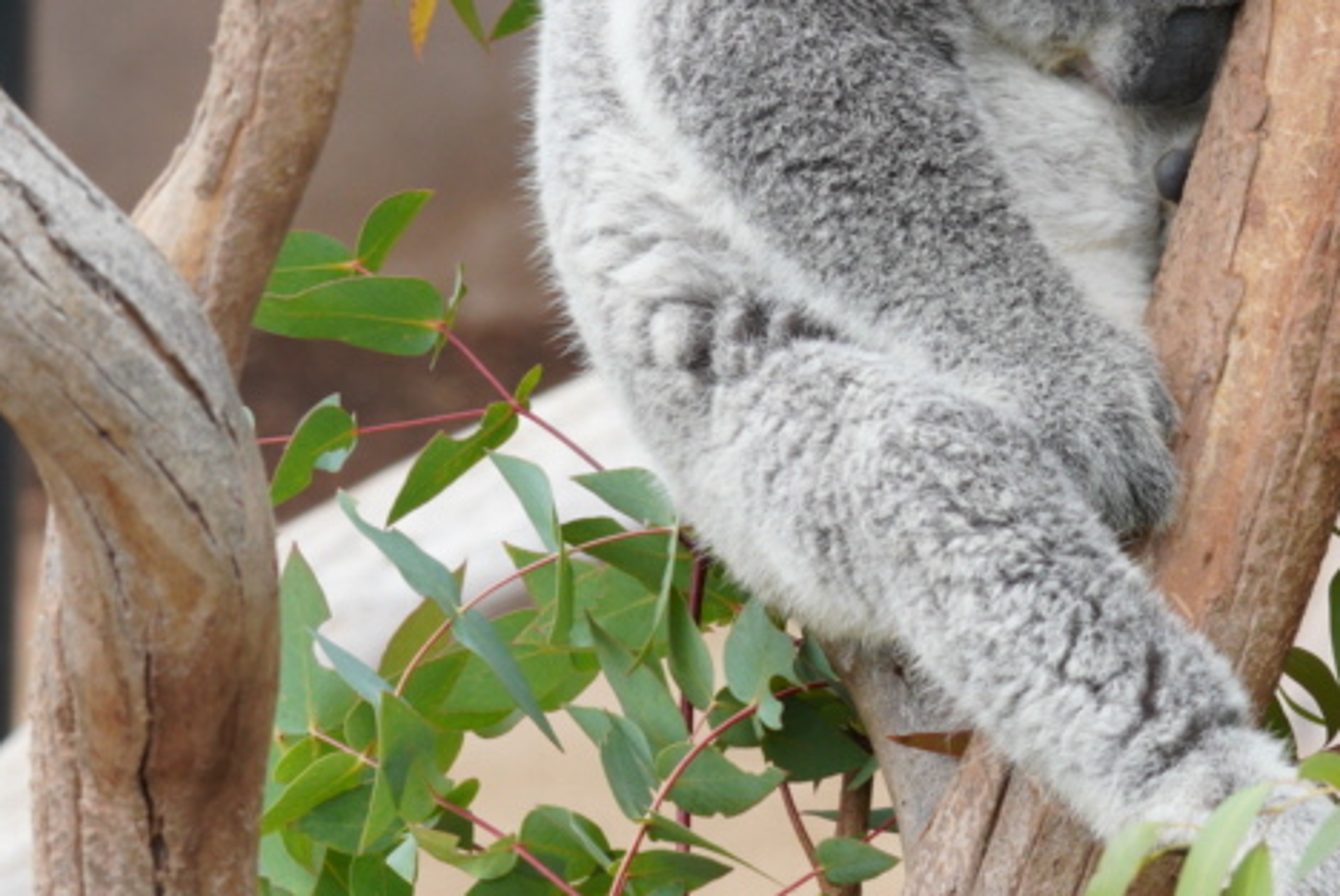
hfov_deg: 4.4
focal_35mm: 466
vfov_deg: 3.0
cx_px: 948
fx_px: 17361
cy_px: 126
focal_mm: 90
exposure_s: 1/60
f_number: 6.3
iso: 200
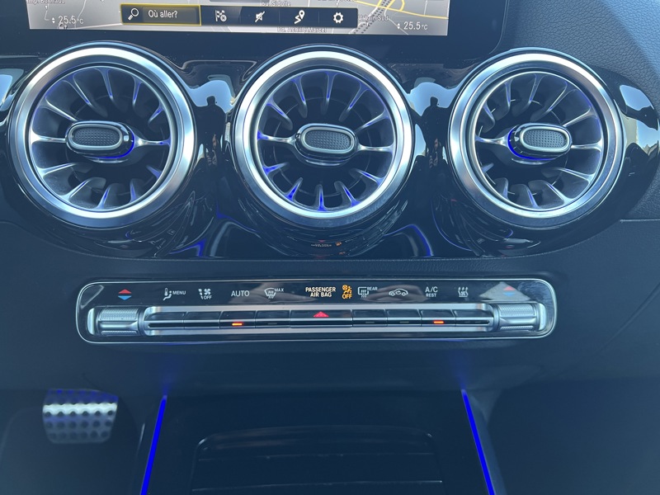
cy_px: 248
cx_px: 330
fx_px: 496
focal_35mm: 26
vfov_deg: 53.1
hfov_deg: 67.3
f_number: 1.5
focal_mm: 5.7
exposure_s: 1/59
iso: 125
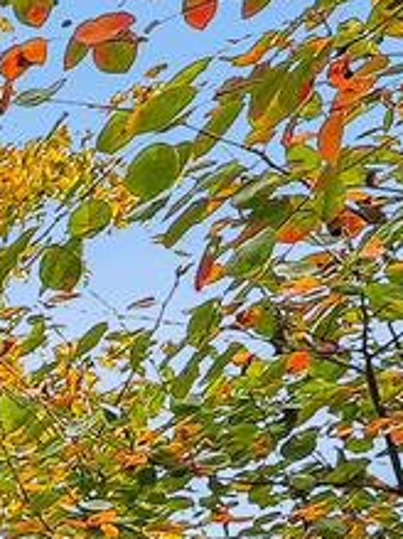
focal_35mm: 117
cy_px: 1084
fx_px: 1818
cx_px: -1791
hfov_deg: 5.8
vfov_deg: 14.1
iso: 80
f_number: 9
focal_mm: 13
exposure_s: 1/125
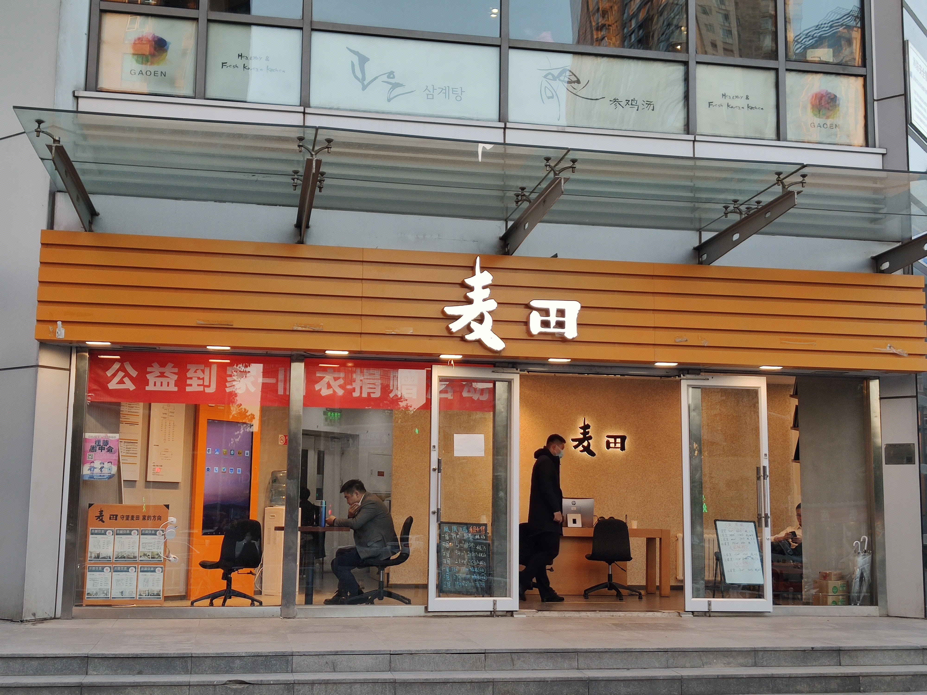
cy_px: 348
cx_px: 464
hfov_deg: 42.9
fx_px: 1178
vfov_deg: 32.9
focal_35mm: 44
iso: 124
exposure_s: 1/100
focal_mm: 4.75
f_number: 1.75
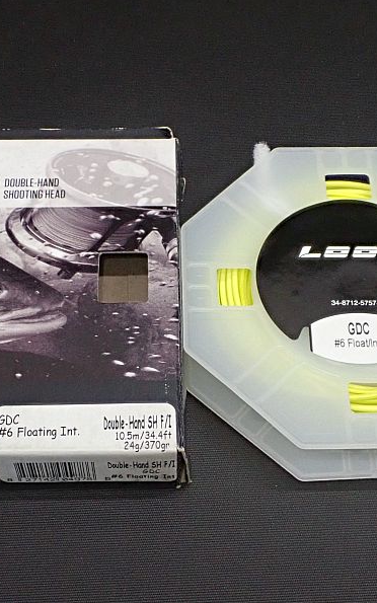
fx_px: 937
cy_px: 300
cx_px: 164
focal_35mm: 57
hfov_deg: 22.7
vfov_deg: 35.7
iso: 800
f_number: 4
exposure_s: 1/50
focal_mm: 7.34
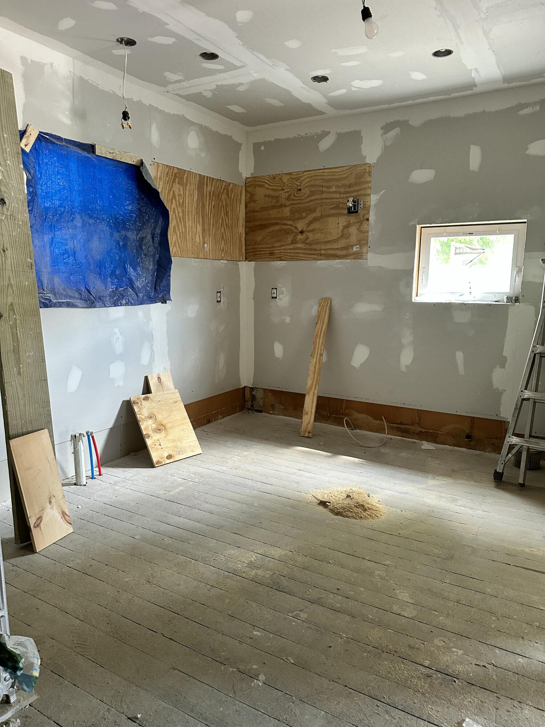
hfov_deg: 56.8
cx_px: 272
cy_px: 364
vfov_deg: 71.6
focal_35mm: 24
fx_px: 504
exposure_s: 1/60
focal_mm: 6.86
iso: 400
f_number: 1.78
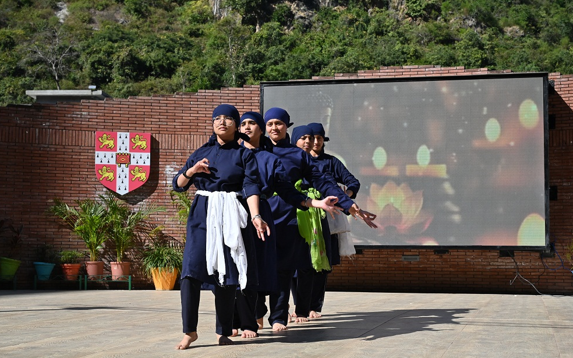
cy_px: 173
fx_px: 906
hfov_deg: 35.1
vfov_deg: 22.4
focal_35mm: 58
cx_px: 285
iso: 250
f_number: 8
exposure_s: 1/800
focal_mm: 56
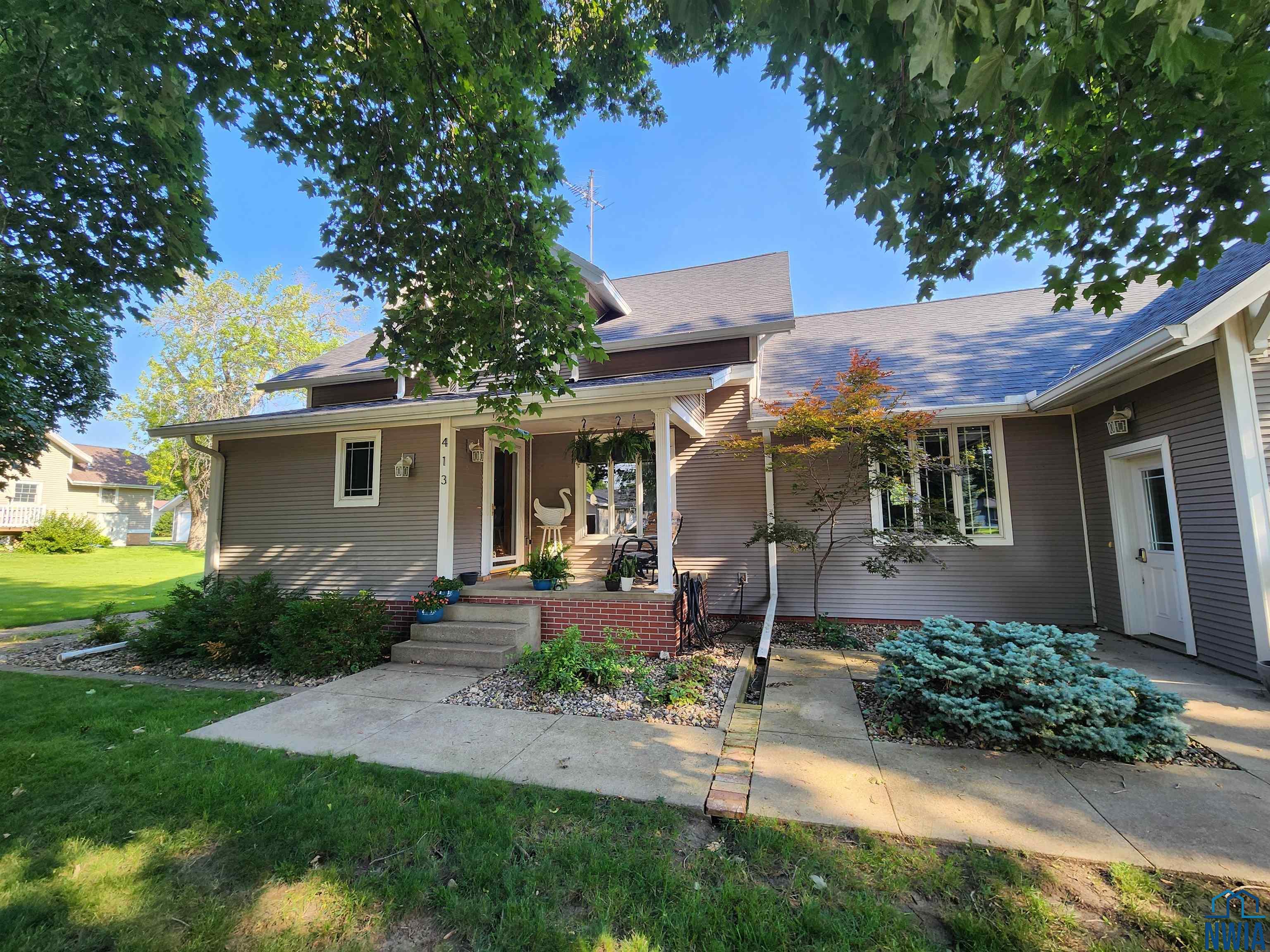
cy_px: 476
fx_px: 477
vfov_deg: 89.9
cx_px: 635
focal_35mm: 13
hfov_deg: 106.2
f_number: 2.2
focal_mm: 2.2
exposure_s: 1/207
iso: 50
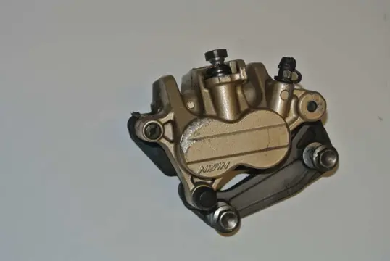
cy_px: 130
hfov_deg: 25.0
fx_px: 878
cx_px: 195
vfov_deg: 16.9
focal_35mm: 81
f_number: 5.6
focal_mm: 30
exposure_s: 1/60
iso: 200
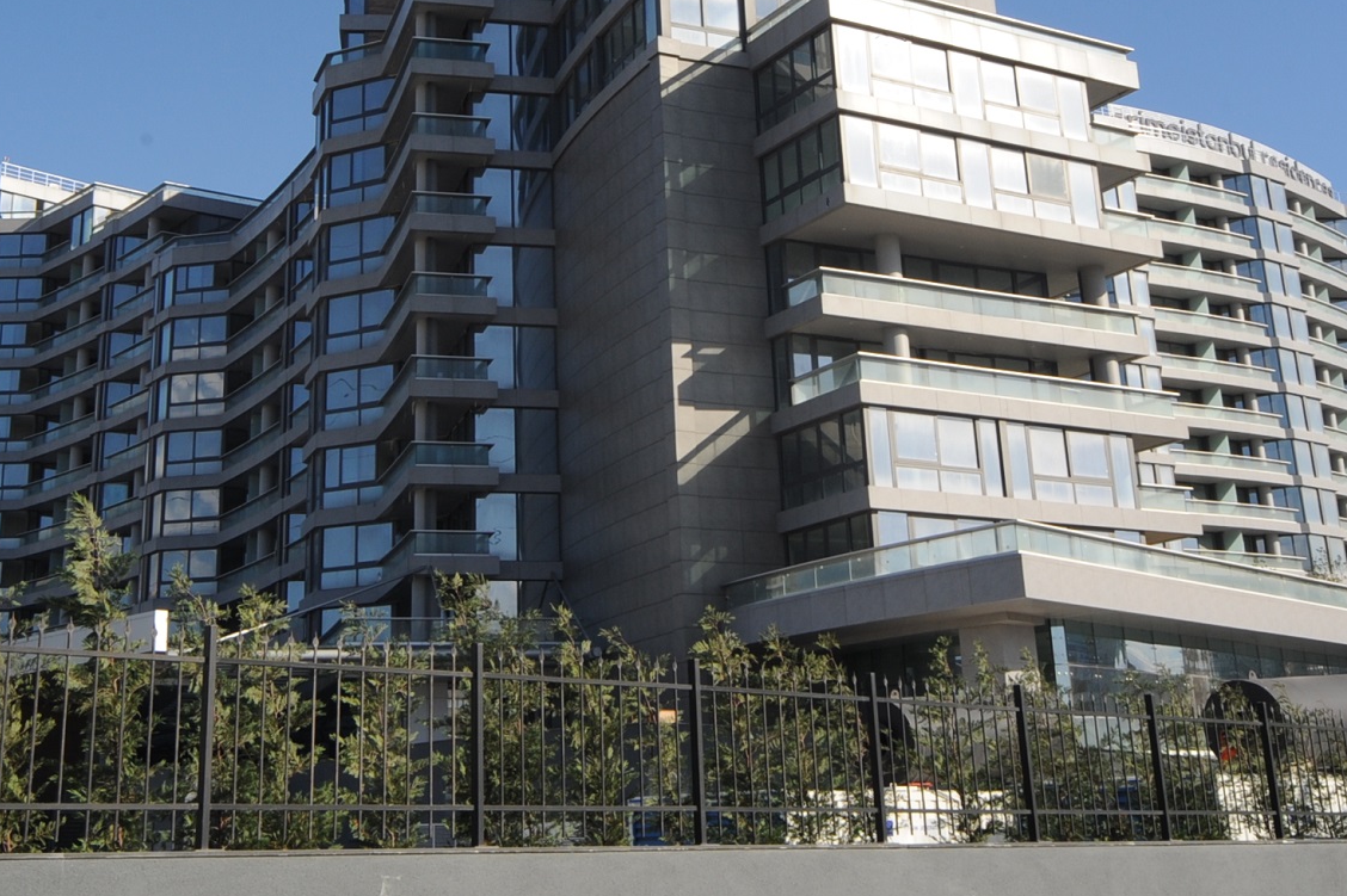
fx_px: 1945
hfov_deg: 38.1
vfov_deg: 25.4
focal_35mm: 52
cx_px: 562
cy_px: 146
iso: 400
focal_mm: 24
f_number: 11
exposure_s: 1/320
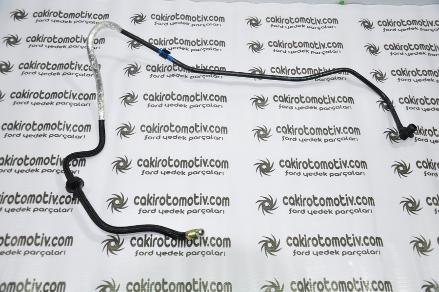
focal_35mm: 36
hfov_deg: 53.2
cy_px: 146
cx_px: 220
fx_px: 439
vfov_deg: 36.8
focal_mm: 24
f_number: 4.5
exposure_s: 1/40
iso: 200
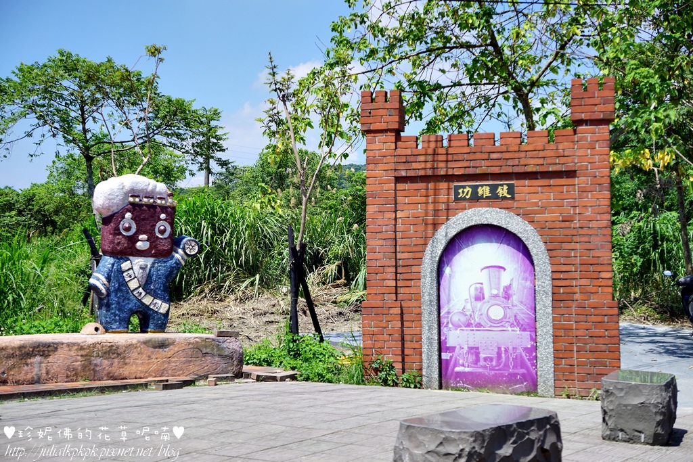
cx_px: 346
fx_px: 1126
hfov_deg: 34.2
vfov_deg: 23.2
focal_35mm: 58
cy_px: 231
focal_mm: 39
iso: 100
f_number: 4.5
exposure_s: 1/800
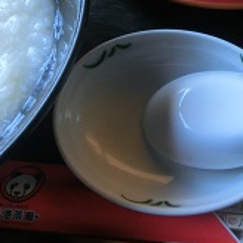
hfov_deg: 26.3
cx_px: 202
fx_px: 508
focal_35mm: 64
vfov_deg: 25.3
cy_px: -10
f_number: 3.3
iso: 200
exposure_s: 1/125
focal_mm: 4.4
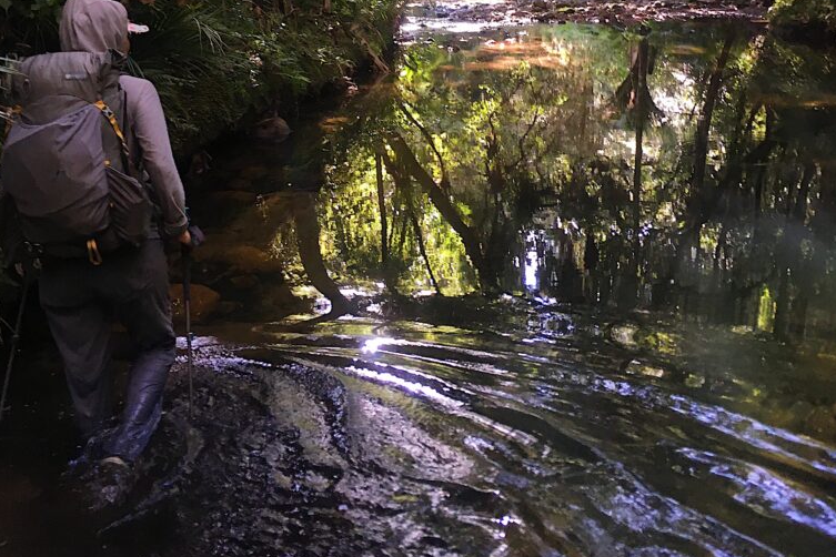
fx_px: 952
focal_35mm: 41
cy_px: 30
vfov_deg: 30.8
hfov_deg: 47.4
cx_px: 422
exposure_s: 1/33
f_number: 2.2
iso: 50
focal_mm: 4.15
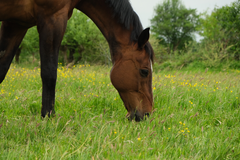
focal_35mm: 83
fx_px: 553
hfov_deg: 24.5
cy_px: 80
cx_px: 120
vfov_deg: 16.5
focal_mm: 55
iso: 1250
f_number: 4.5
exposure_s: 1/1000
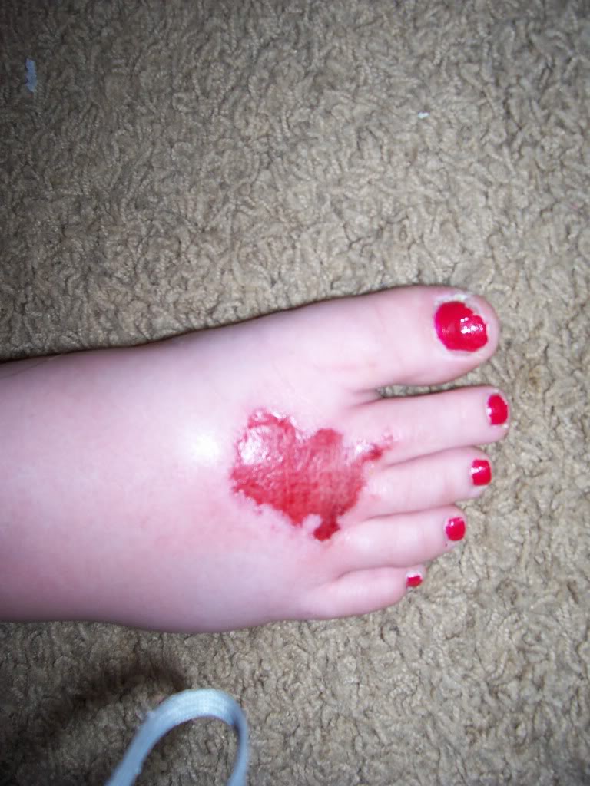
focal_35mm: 34
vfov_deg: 54.0
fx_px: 773
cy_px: 393
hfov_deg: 41.8
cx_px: 295
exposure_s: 1/64
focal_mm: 5.6
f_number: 2.7
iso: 80
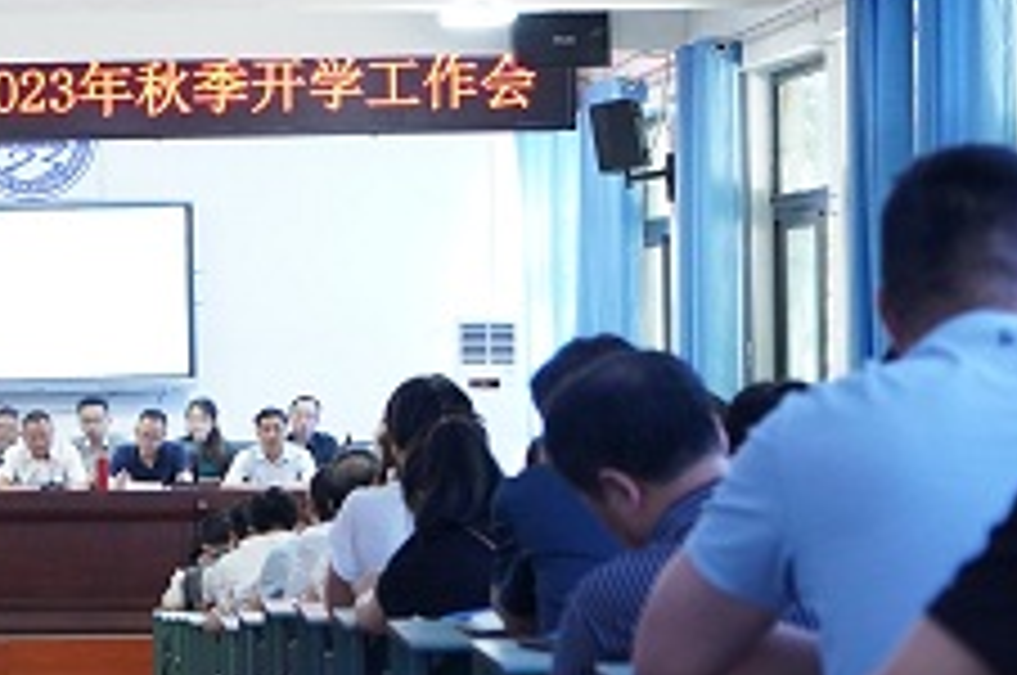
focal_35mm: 130
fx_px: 3667
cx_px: -9
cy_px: 364
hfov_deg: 15.5
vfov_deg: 10.5
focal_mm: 49
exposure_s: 1/100
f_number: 4
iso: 5000
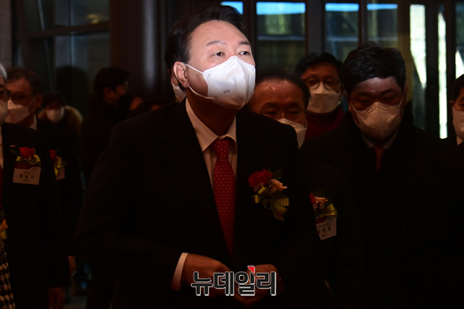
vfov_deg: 17.1
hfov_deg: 25.4
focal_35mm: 80
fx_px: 1031
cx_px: 232
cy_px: 154
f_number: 5
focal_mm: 80
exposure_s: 1/250
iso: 2000
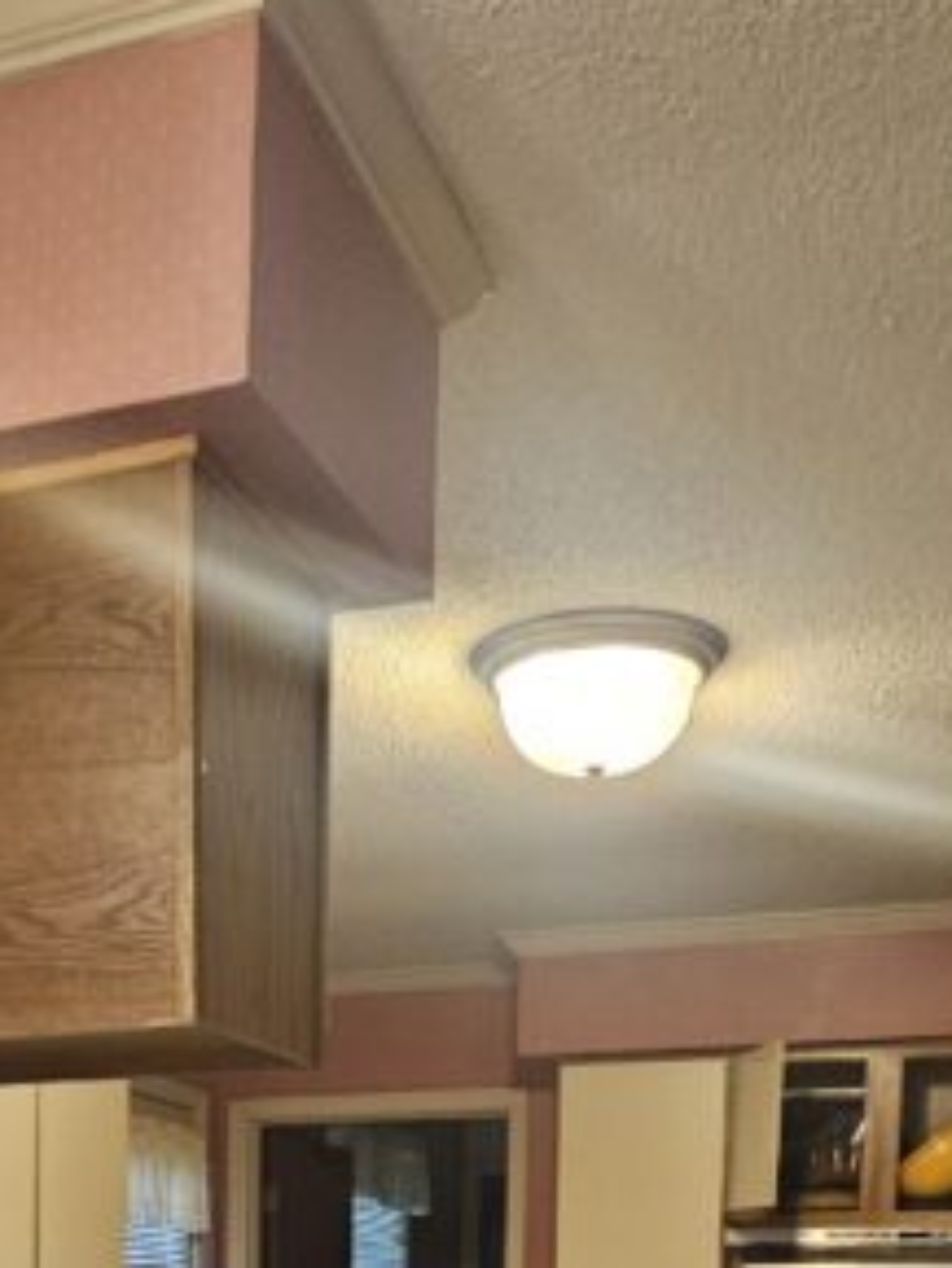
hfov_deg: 31.3
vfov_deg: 32.4
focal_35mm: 46
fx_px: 1686
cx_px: 307
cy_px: 1597
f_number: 2.2
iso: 320
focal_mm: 2.2
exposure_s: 1/40
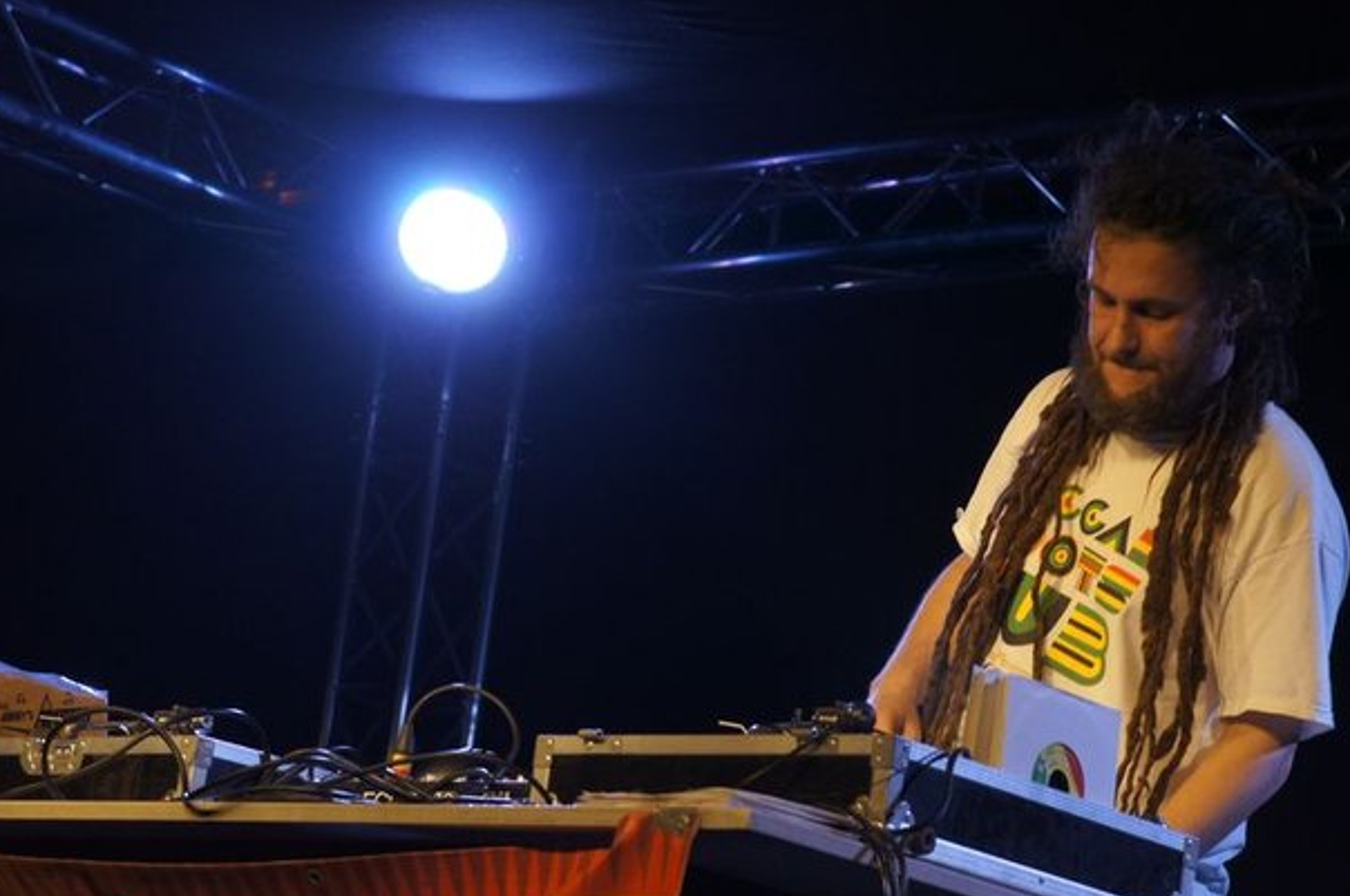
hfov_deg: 18.1
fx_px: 4232
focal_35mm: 113
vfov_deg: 12.1
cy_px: 440
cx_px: 695
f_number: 5.6
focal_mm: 70
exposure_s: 1/125
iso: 1600
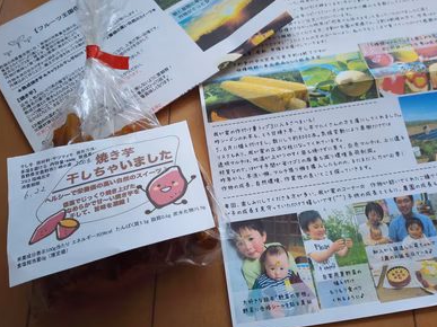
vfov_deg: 46.8
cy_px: 168
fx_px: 379
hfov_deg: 60.0
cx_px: 221
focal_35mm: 30
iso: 125
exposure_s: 1/33.3
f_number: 2
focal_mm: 3.8
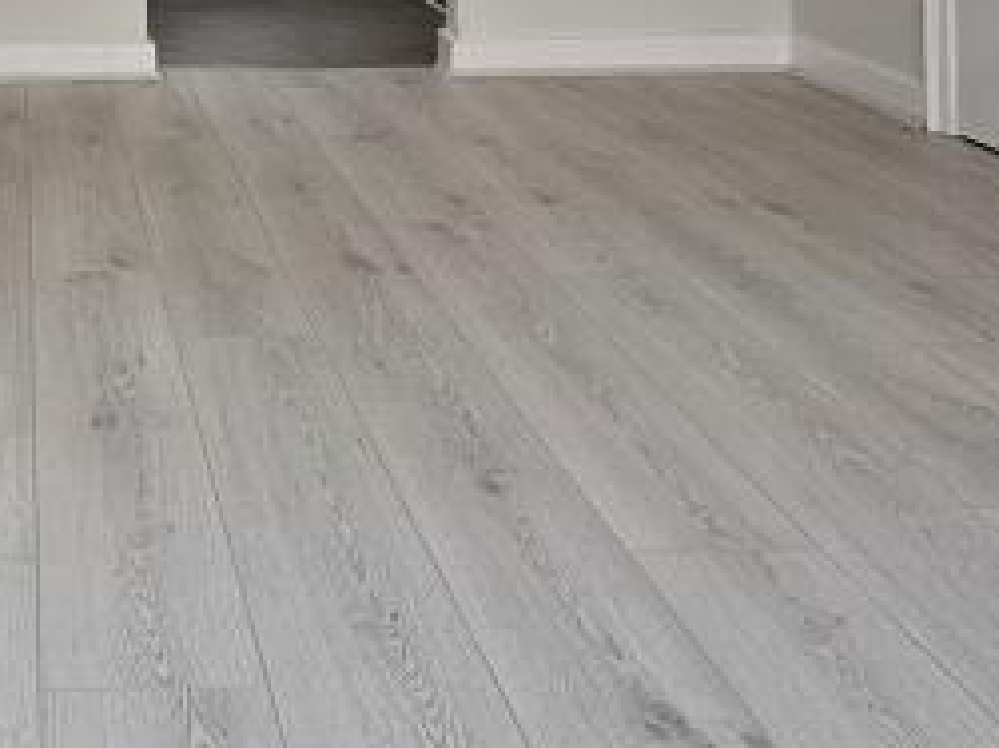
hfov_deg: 33.6
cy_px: -231
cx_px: 40
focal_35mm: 53
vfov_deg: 24.1
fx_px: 1529
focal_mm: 2.2
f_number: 2.2
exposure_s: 1/185
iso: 50
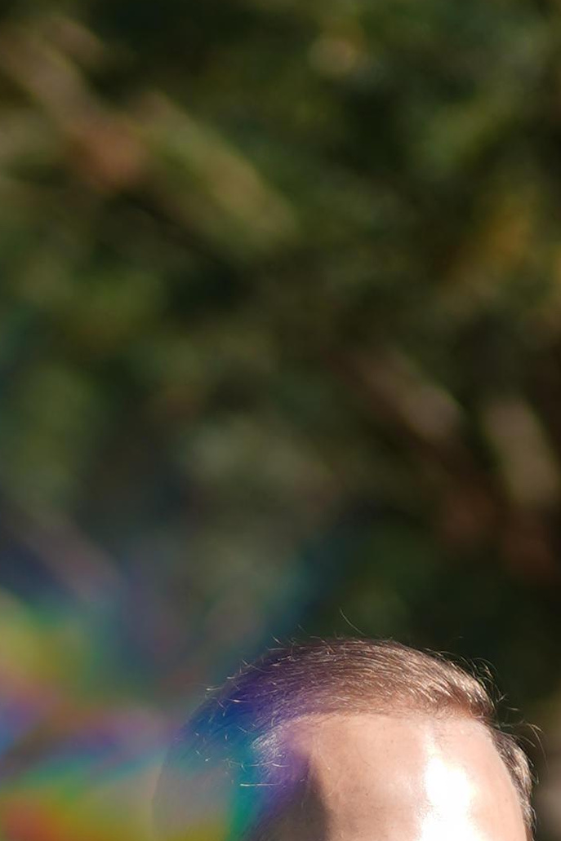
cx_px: 307
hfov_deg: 2.9
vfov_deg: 4.3
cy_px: 1340
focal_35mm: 473
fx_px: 11059
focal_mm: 85
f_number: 1.4
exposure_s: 1/2500
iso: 50
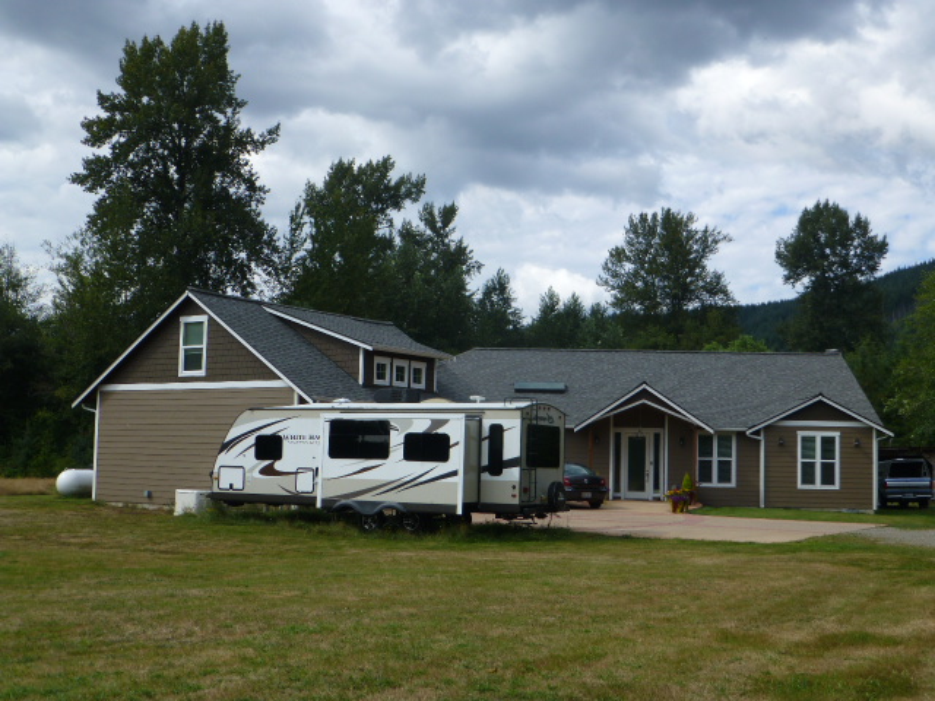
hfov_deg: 42.9
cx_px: 468
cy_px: 350
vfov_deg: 32.9
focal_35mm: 44
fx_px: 1188
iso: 100
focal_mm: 7.9
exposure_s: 1/800
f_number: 4.1
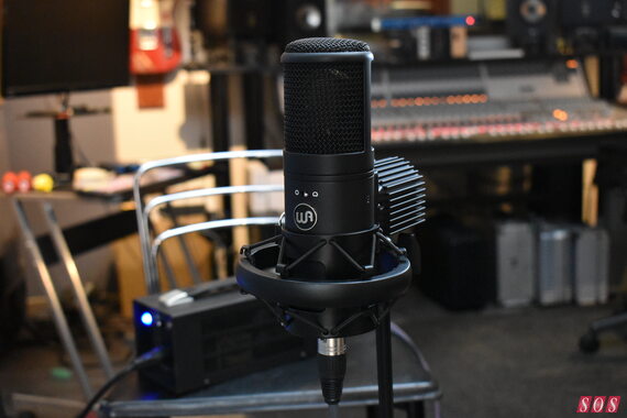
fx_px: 888
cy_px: 209
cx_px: 314
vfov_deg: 26.5
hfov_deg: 38.9
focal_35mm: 51
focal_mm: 34
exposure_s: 1/50
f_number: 5.6
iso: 5000
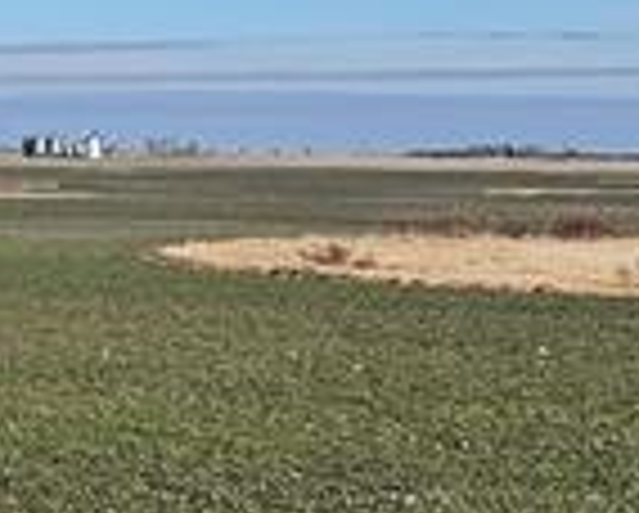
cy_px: -122
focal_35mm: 162
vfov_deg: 9.4
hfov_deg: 10.3
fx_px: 3068
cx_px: -914
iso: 25
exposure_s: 1/3381
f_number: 1.8
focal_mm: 5.4
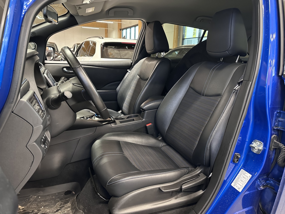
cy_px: 107
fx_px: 198
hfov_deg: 71.6
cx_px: 142
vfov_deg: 56.8
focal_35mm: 24
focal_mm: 6.86
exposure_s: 1/33
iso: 800
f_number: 1.78
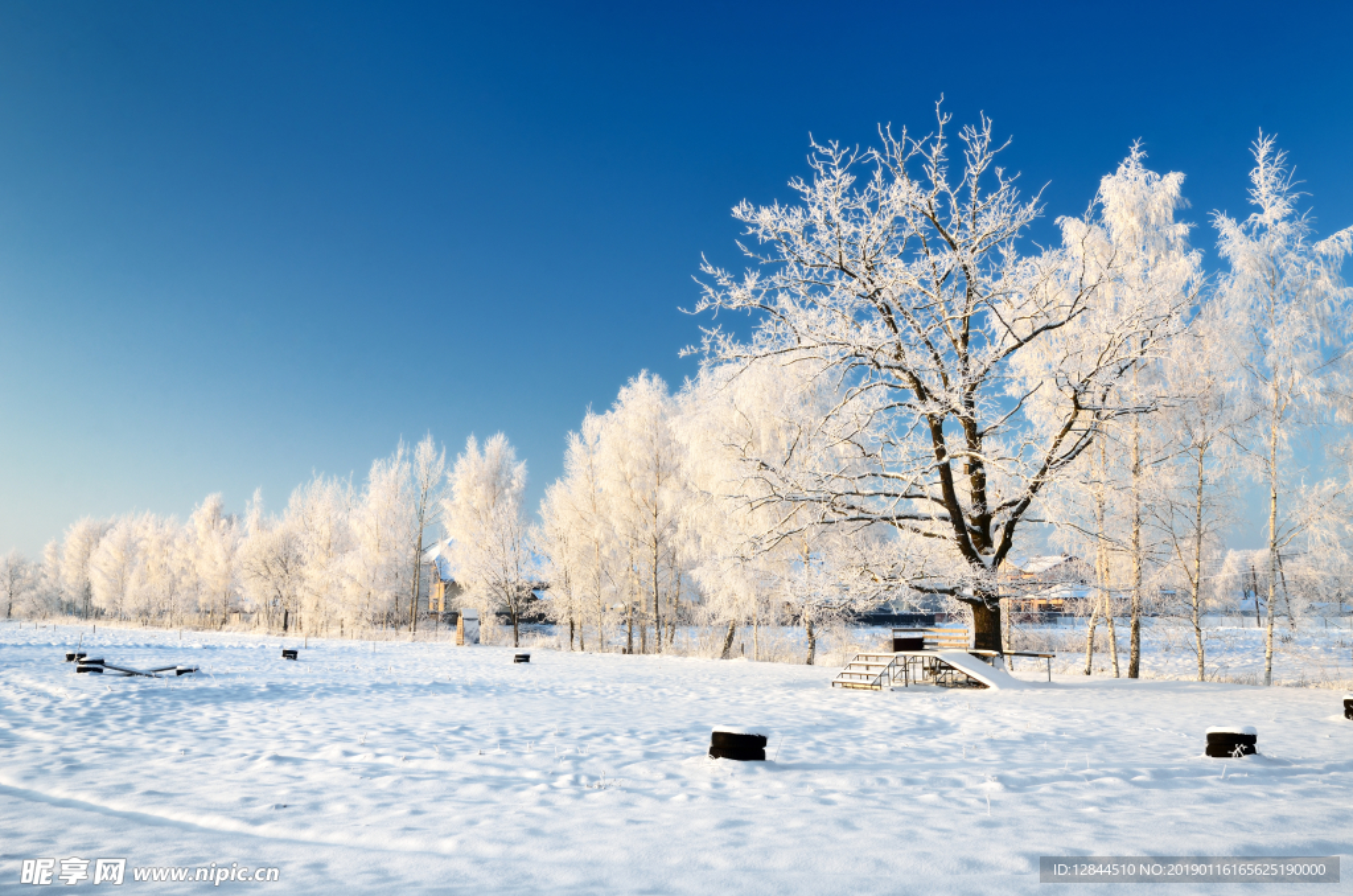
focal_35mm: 33
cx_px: 676
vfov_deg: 39.8
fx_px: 1238
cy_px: 448
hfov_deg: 57.3
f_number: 10
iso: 100
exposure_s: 1/8
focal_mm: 22
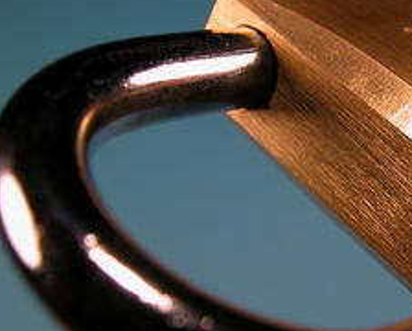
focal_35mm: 87
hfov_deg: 21.8
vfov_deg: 17.7
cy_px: 219
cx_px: 292
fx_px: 1063
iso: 100
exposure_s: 1/100
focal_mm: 12.7
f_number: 4.3
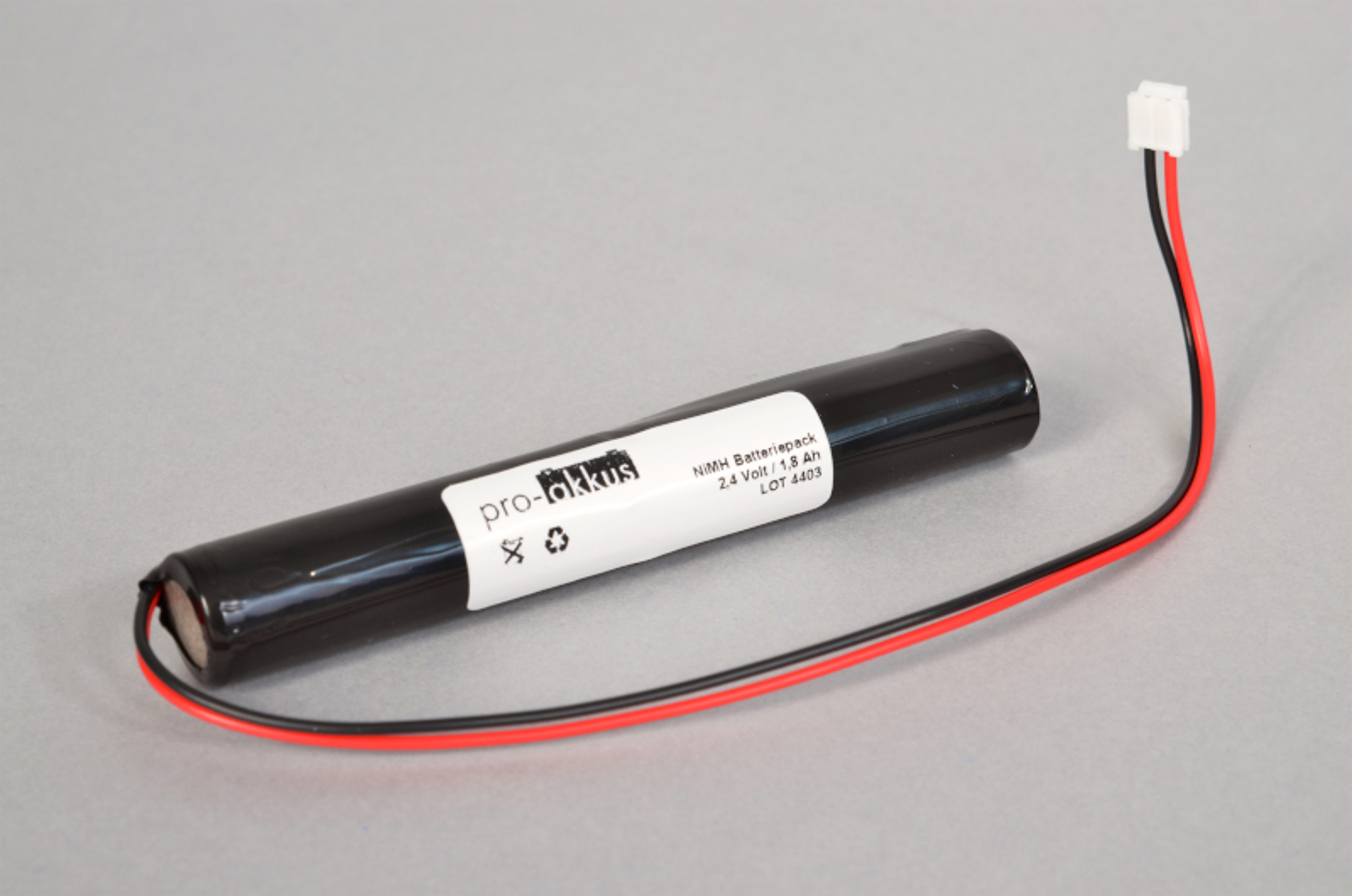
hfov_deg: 19.5
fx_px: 3935
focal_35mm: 105
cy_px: 448
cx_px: 676
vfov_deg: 13.0
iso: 200
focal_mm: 70
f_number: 11
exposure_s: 1/160
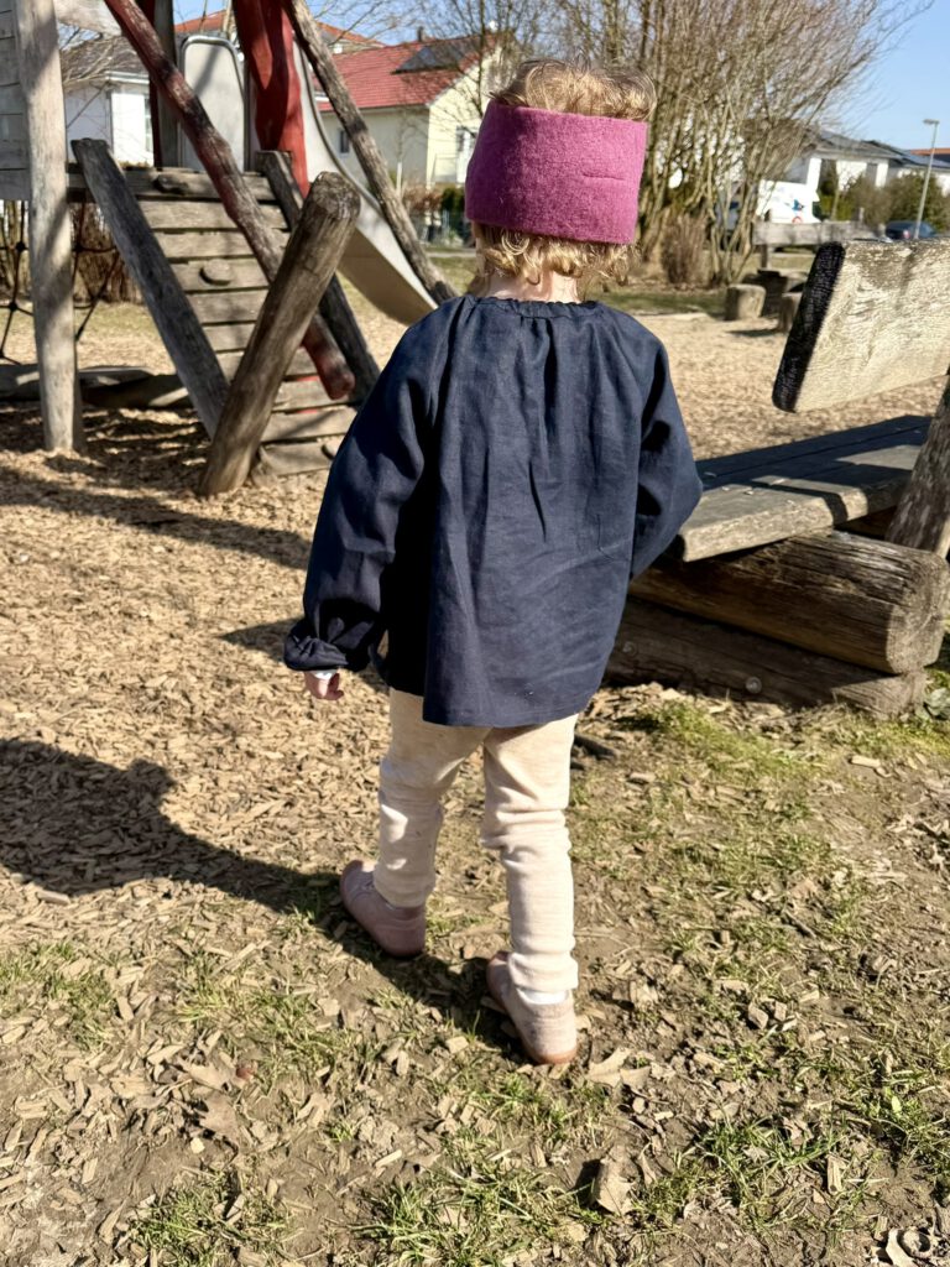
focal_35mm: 24
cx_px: 475
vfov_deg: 71.6
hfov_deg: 56.8
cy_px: 634
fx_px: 878
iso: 80
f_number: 1.78
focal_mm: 6.76
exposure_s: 1/2801
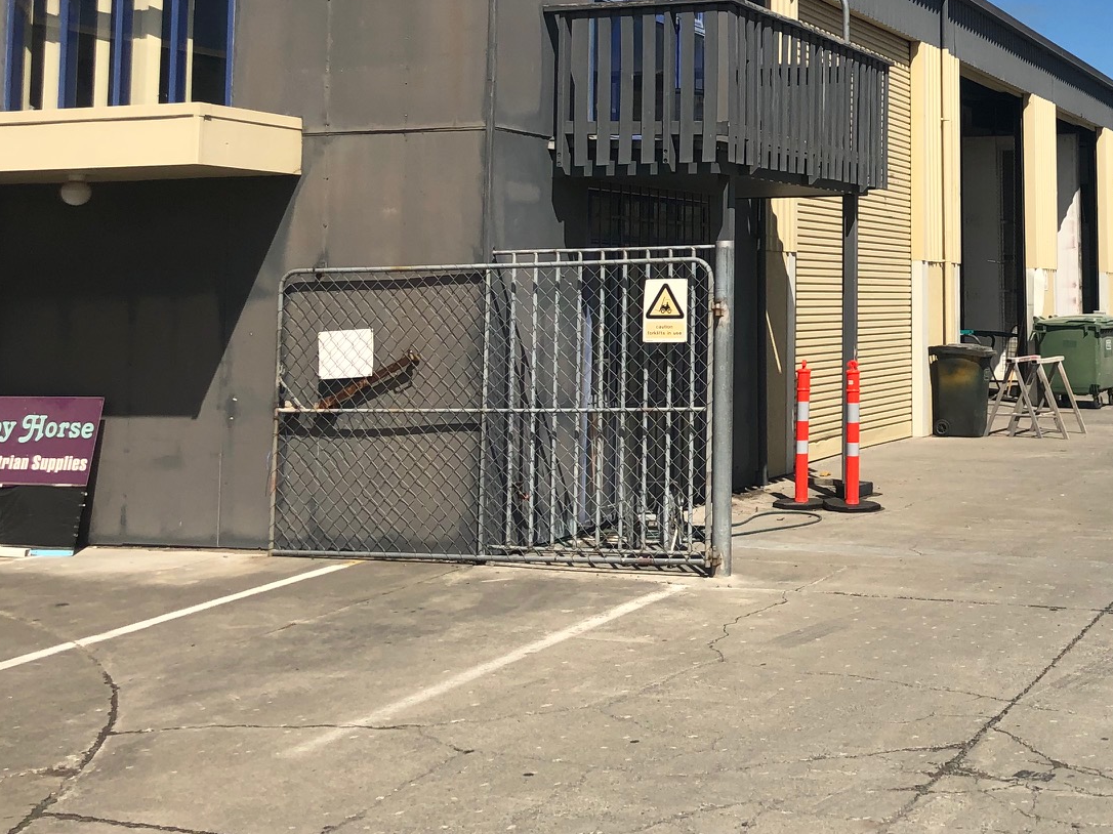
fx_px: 1672
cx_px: 932
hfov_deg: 35.3
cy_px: 152
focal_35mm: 52
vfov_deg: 27.4
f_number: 1.8
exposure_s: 1/3205
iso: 20
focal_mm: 4
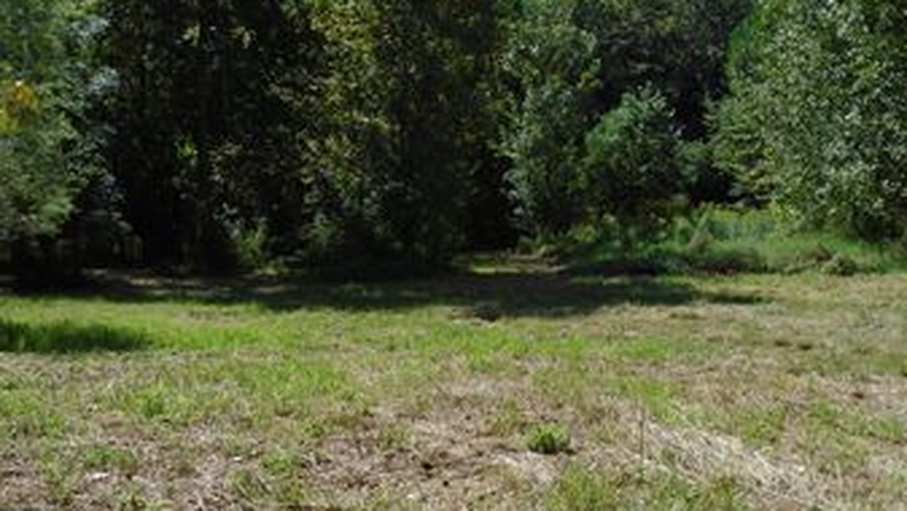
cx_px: 501
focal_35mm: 42
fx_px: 1011
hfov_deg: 48.3
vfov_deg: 28.4
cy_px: 273
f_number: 3.2
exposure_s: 1/1000
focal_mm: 4.6
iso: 100
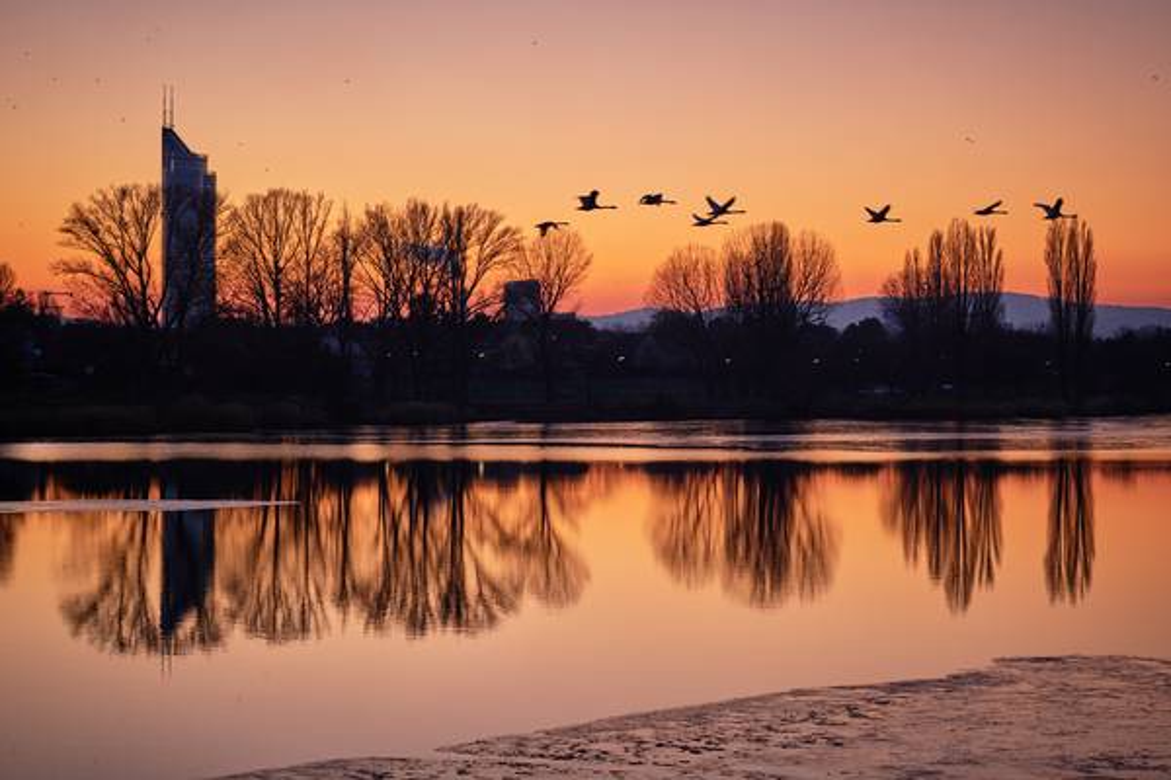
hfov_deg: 24.2
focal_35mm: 84
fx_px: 2732
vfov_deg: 16.3
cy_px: 390
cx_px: 586
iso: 250
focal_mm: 56
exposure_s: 1/125
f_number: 3.6
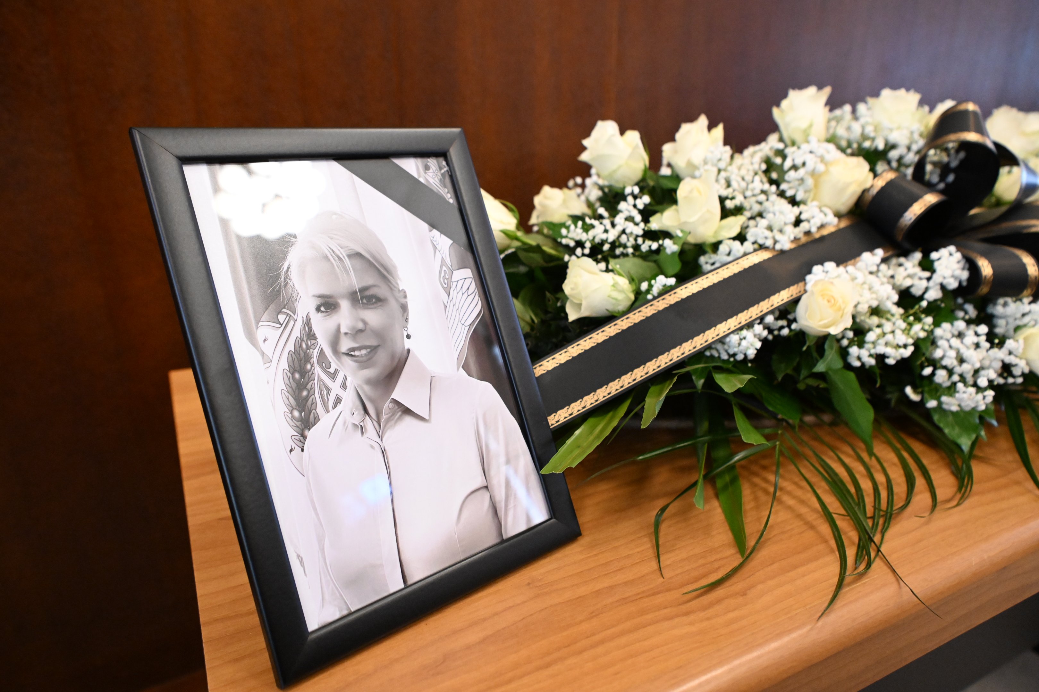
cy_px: 346
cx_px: 520
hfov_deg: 73.7
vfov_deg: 53.1
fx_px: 693
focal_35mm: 24
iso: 6400
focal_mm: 24
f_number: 4
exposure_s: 1/200
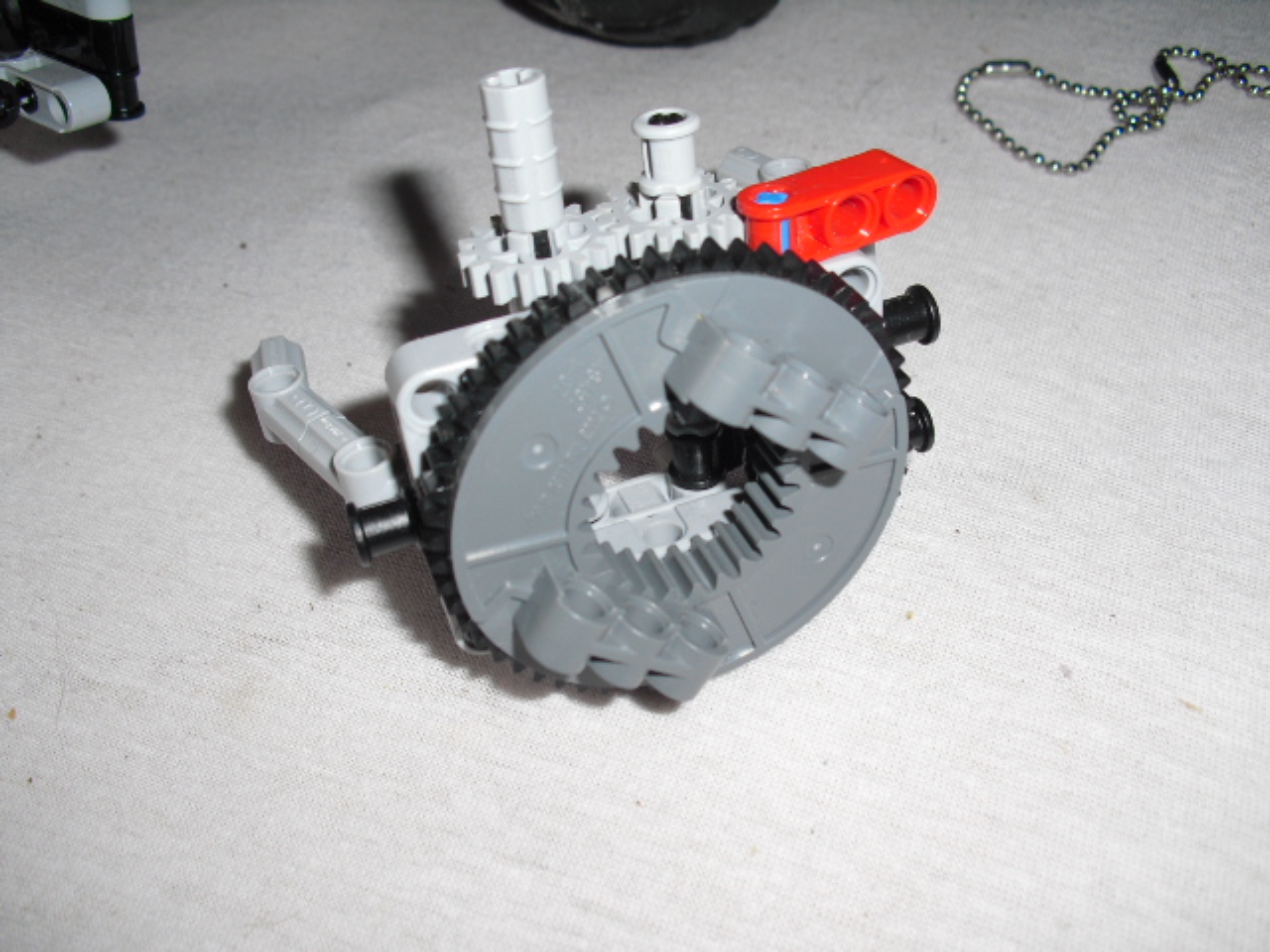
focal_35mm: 36
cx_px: 635
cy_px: 476
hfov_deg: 51.4
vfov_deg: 39.7
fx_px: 1321
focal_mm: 6.3
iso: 100
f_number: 3.1
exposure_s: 1/60
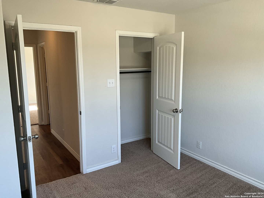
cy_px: 99
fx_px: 221
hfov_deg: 61.7
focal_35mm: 29
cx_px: 132
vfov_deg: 48.2
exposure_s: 1/60
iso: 40
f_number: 1.8
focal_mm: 3
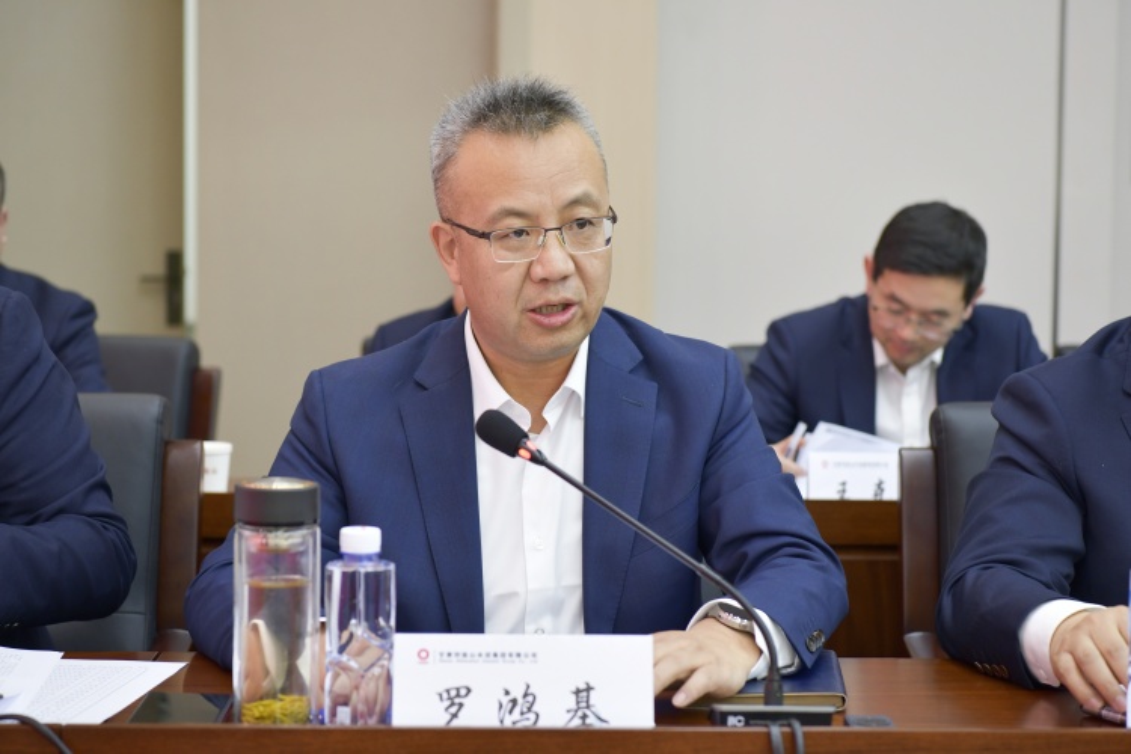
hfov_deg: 28.8
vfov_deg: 19.5
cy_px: 377
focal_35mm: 70
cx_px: 566
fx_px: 2199
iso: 1000
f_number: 4
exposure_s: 1/80
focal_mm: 70
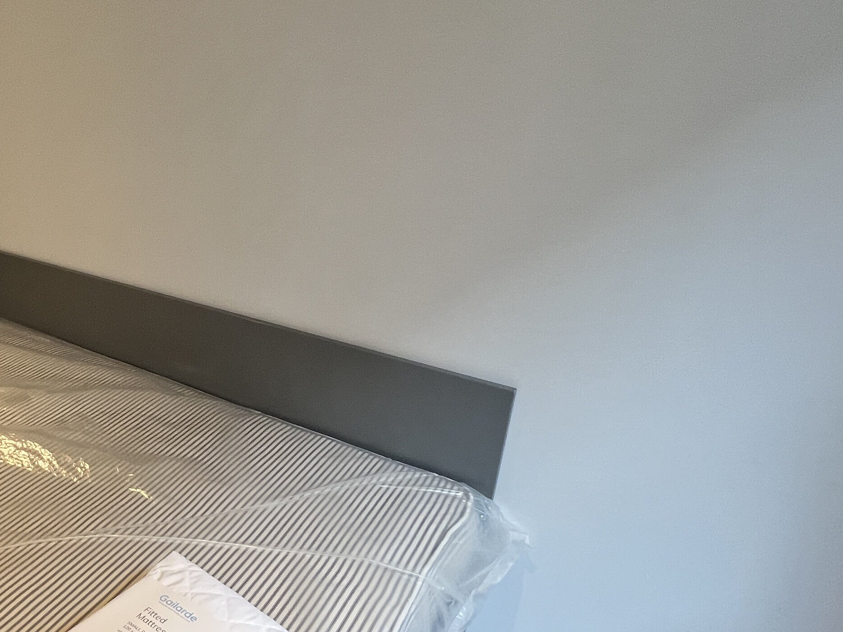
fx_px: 682
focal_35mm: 28
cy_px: 301
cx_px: 134
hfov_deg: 57.2
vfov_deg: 49.7
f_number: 1.8
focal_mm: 1.57
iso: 160
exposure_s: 1/100
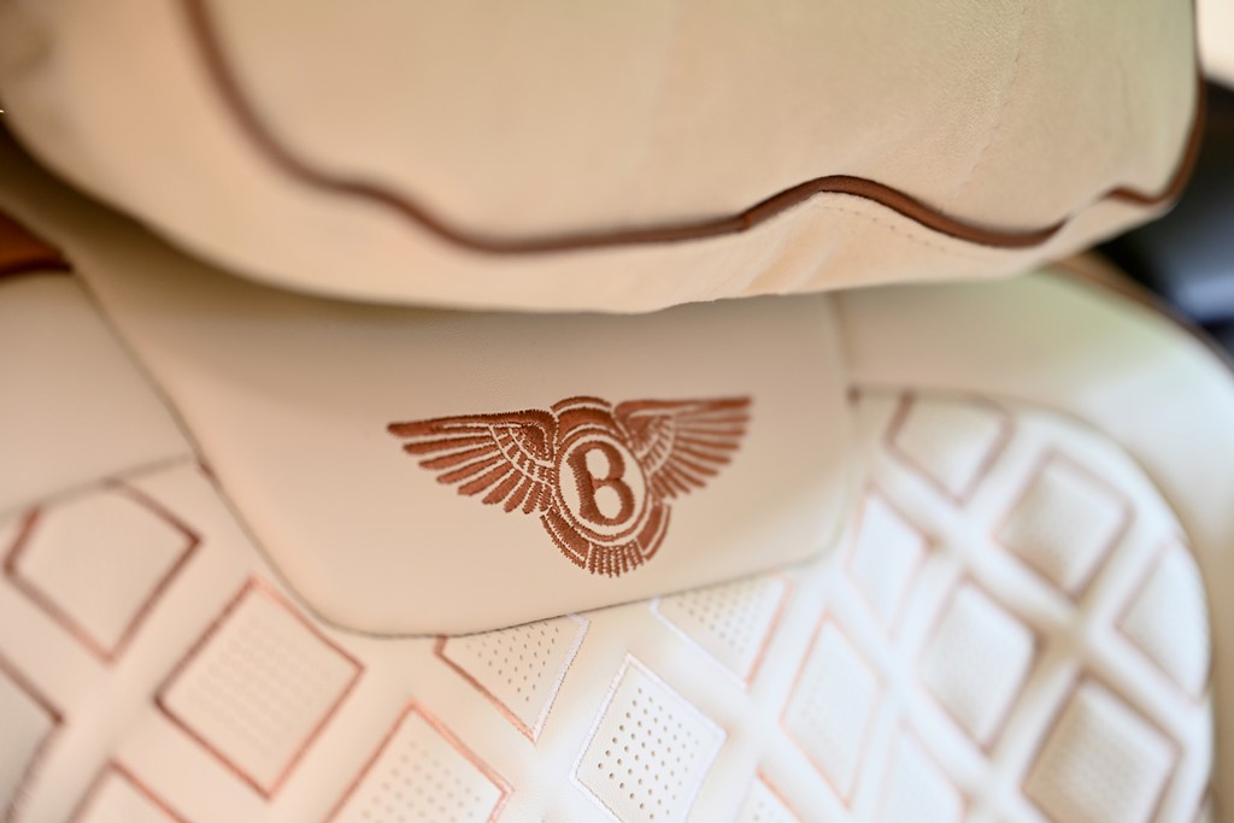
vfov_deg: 19.5
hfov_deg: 28.8
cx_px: 617
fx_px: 2400
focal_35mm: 70
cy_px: 412
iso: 800
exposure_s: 1/40
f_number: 2.8
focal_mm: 70
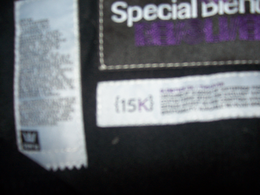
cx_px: 130
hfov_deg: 54.0
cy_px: 98
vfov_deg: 41.8
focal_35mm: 34
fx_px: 255
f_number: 2.7
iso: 125
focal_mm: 5.6
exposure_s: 1/60
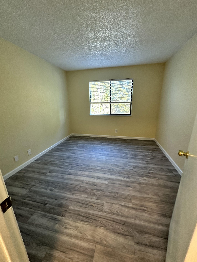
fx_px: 106
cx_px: 98
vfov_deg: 102.1
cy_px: 131
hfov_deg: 85.7
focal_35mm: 14
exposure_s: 1/60
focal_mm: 2.22
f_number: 2.2
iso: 160
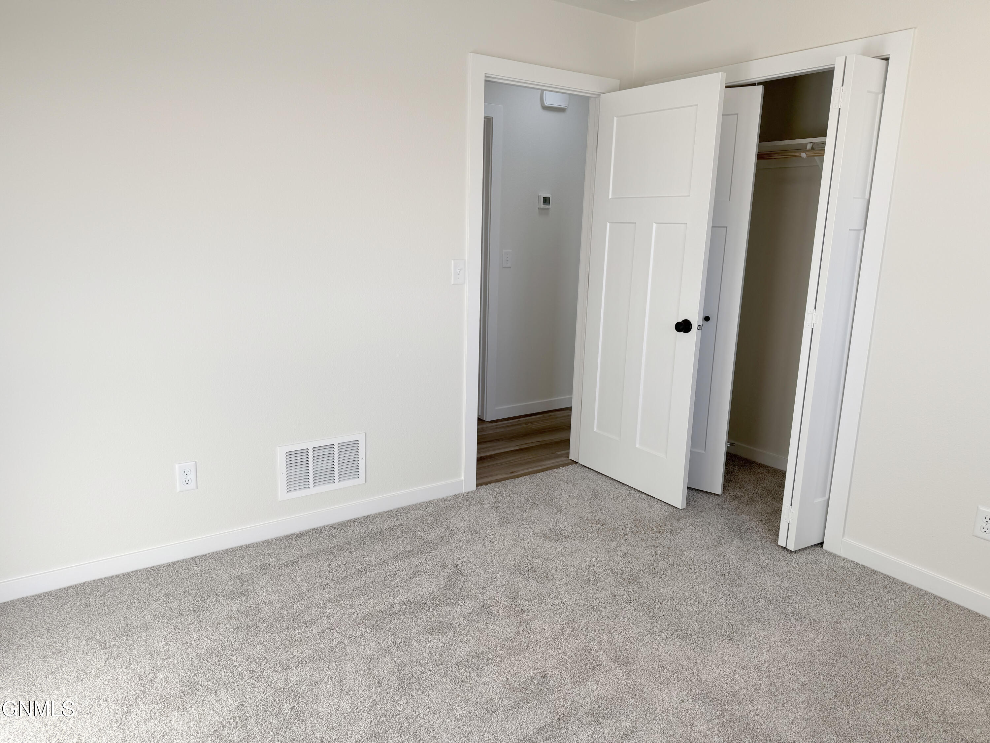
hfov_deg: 71.6
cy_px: 372
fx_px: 686
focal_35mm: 24
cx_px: 495
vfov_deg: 56.8
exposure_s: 1/756
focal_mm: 6.76
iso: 80
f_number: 1.78
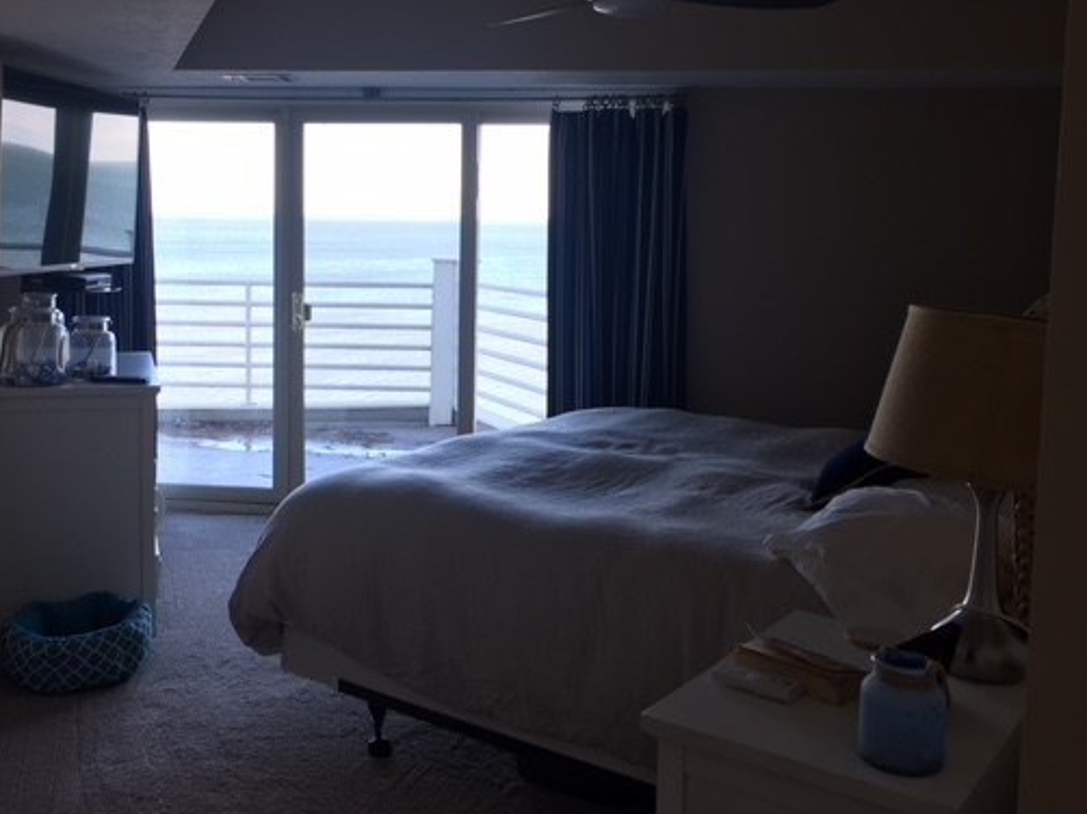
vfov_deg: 38.5
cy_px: 327
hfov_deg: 49.9
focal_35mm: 37
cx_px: 448
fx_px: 1161
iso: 40
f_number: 2.2
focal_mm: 4.15
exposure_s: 1/120
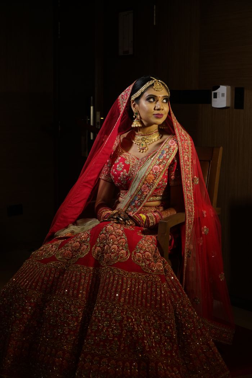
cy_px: 189
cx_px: 126
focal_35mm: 70
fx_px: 734
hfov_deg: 19.5
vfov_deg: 28.8
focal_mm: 70
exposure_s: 1/100
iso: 500
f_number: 6.3
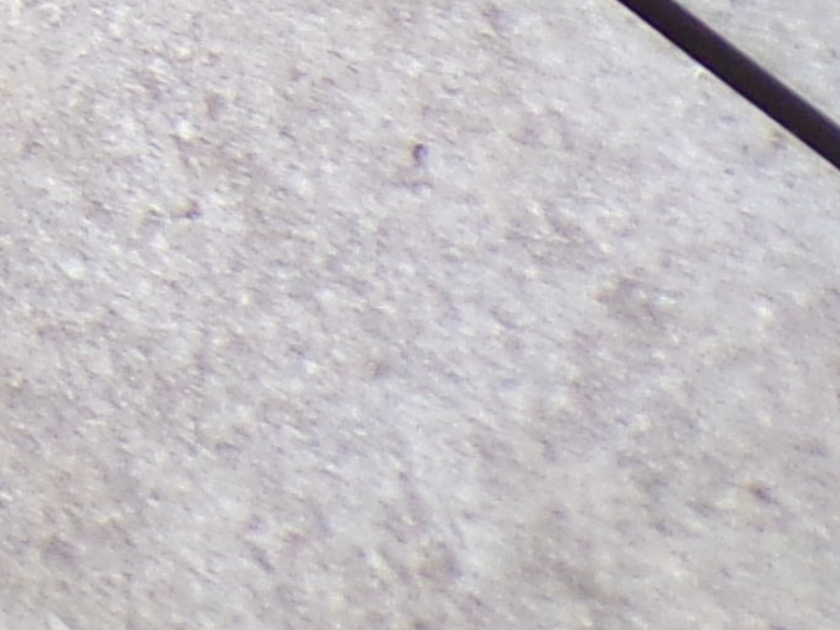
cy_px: -1513
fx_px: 5290
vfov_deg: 6.1
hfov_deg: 7.7
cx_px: -1802
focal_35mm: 218
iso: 80
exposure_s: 1/110
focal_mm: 5.8
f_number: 3.2
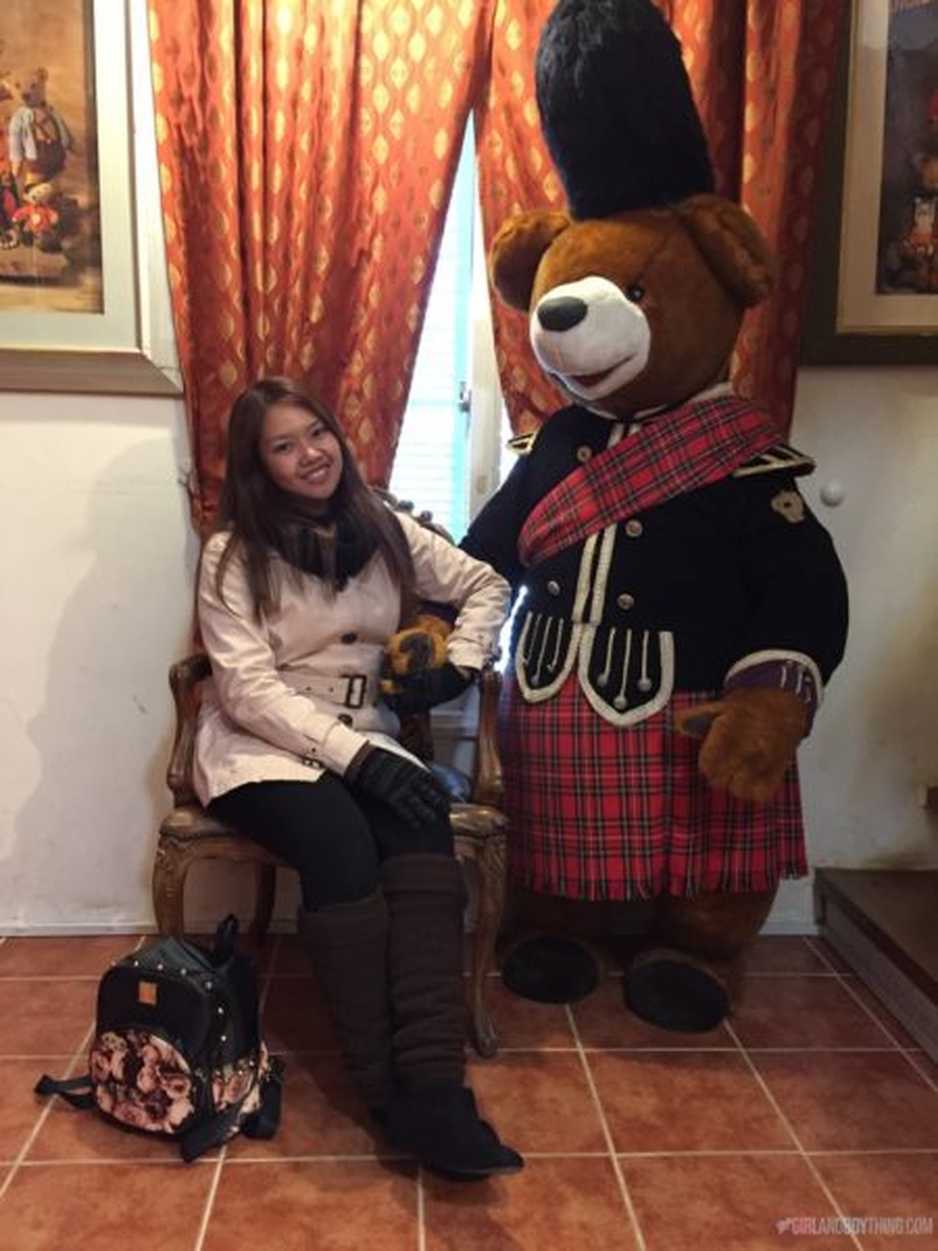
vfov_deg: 61.7
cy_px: 626
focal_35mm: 29
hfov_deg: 48.2
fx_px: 1048
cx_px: 469
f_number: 2.2
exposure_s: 1/15
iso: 250
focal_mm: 4.15
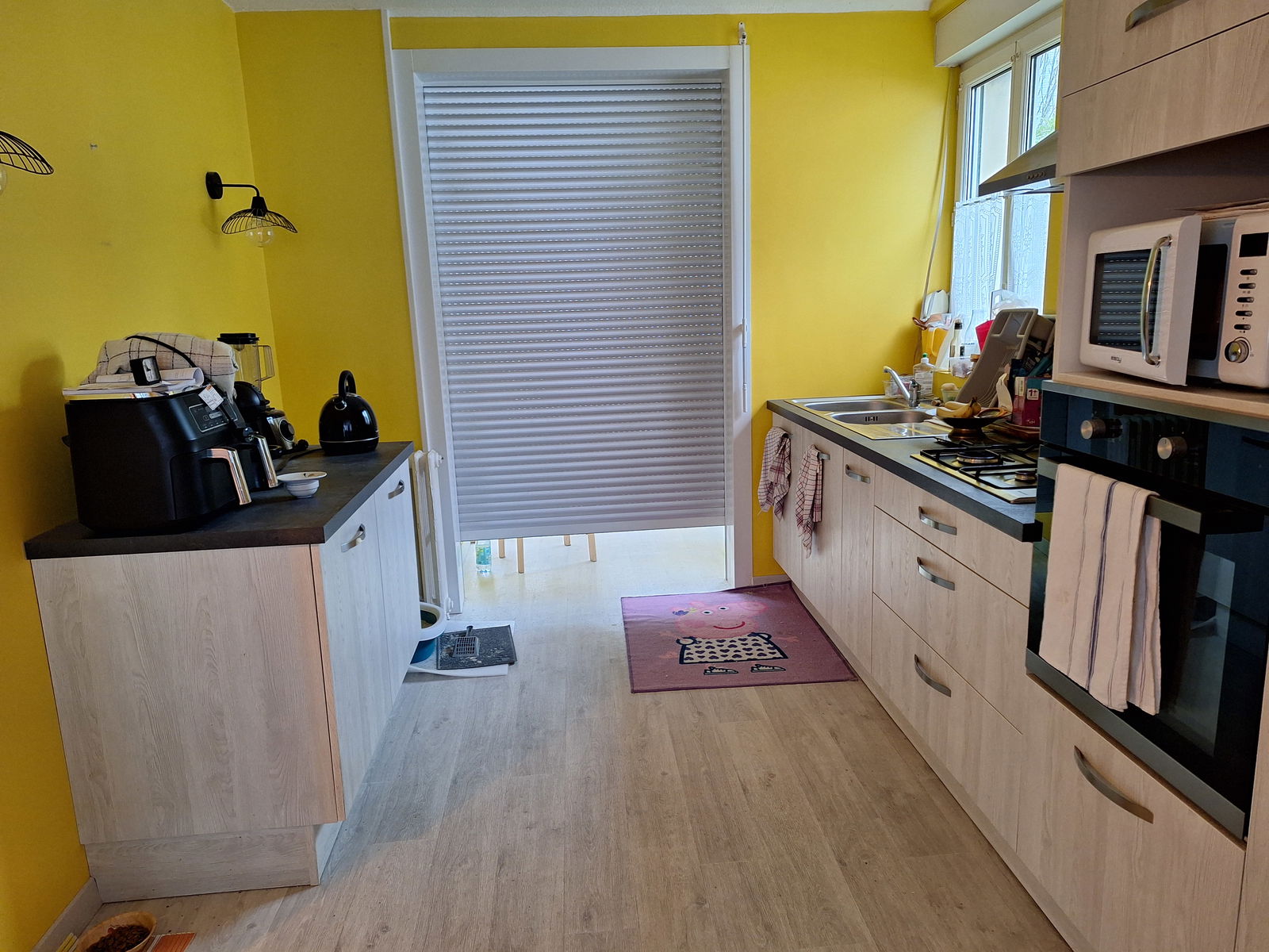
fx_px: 843
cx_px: 634
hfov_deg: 73.9
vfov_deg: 58.9
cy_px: 476
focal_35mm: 23
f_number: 1.8
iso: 200
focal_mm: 5.54
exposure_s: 1/33
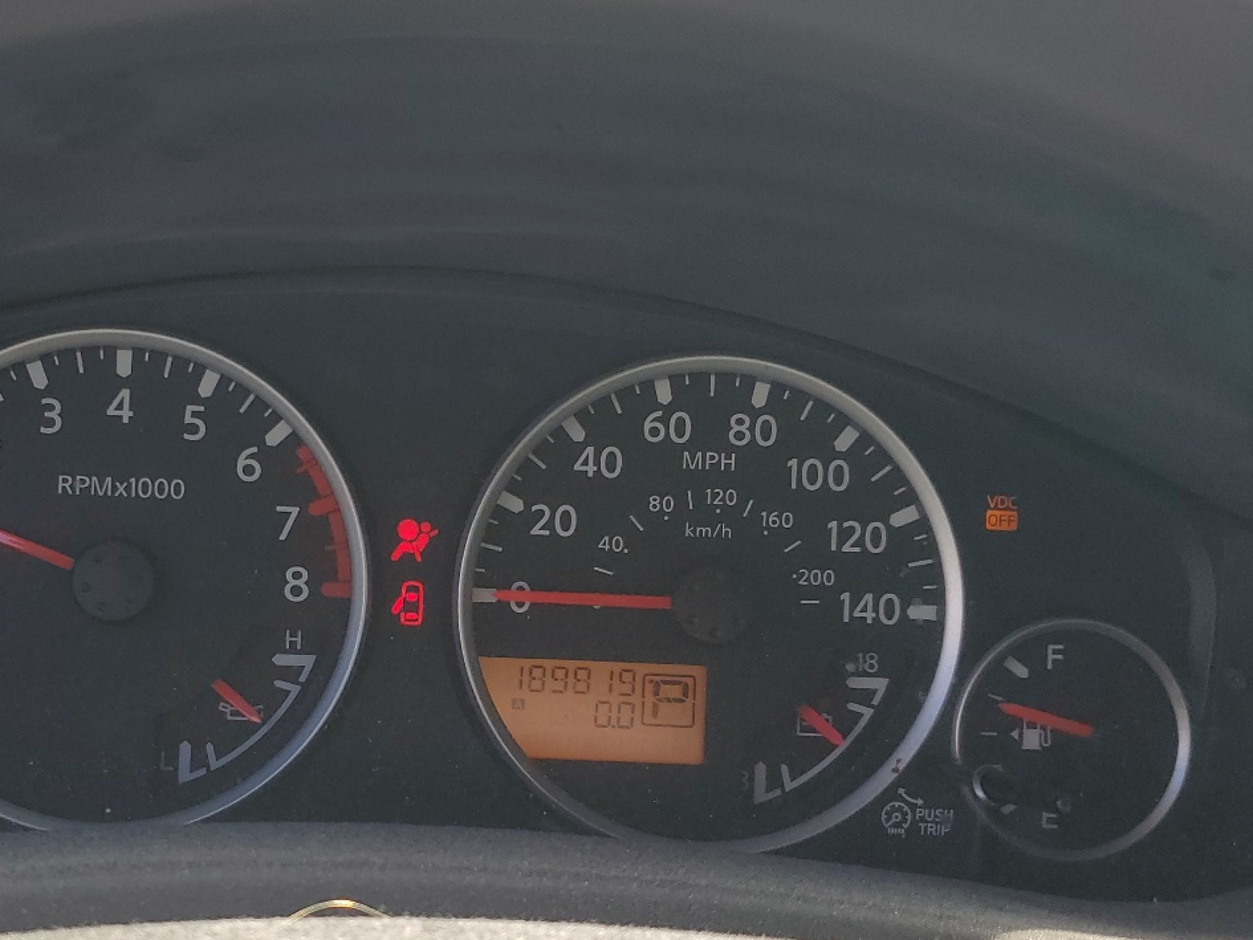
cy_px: 601
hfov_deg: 41.7
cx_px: 321
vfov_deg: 32.7
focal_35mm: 44
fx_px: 1593
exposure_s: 1/588
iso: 50
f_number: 1.5
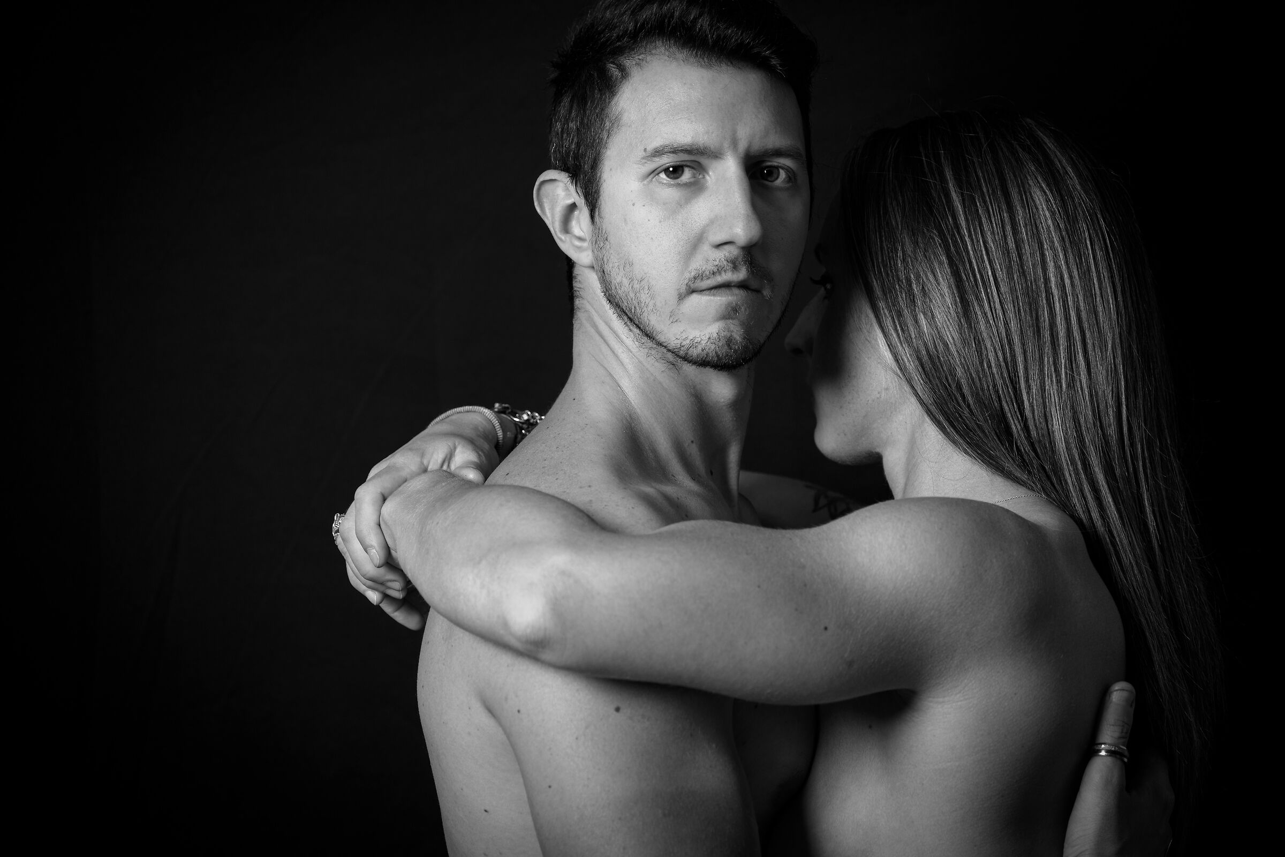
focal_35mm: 120
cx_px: 642
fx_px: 4283
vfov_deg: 11.4
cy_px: 428
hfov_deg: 17.1
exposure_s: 1/125
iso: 64
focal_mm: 120
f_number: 4
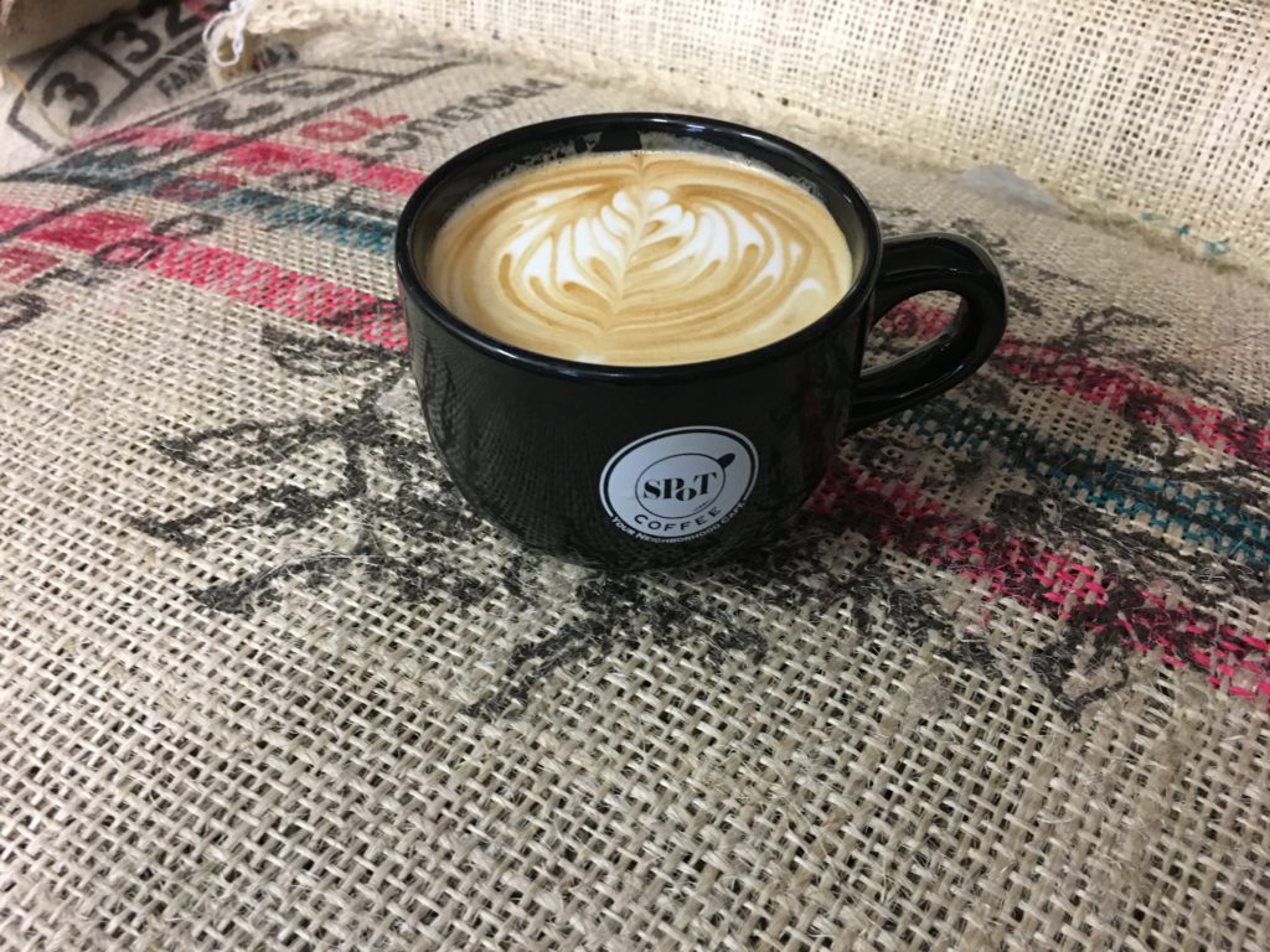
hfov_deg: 61.7
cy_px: 476
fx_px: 1064
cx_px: 635
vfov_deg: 48.2
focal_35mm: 29
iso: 200
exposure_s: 1/17
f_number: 2.2
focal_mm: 4.15
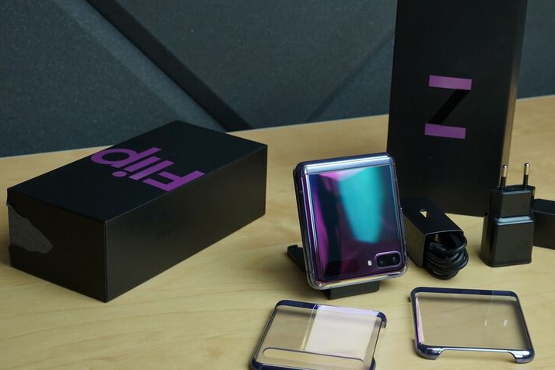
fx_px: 987
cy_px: 172
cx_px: 324
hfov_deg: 31.4
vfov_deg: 21.2
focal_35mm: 64
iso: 1250
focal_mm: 48
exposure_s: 1/200
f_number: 8
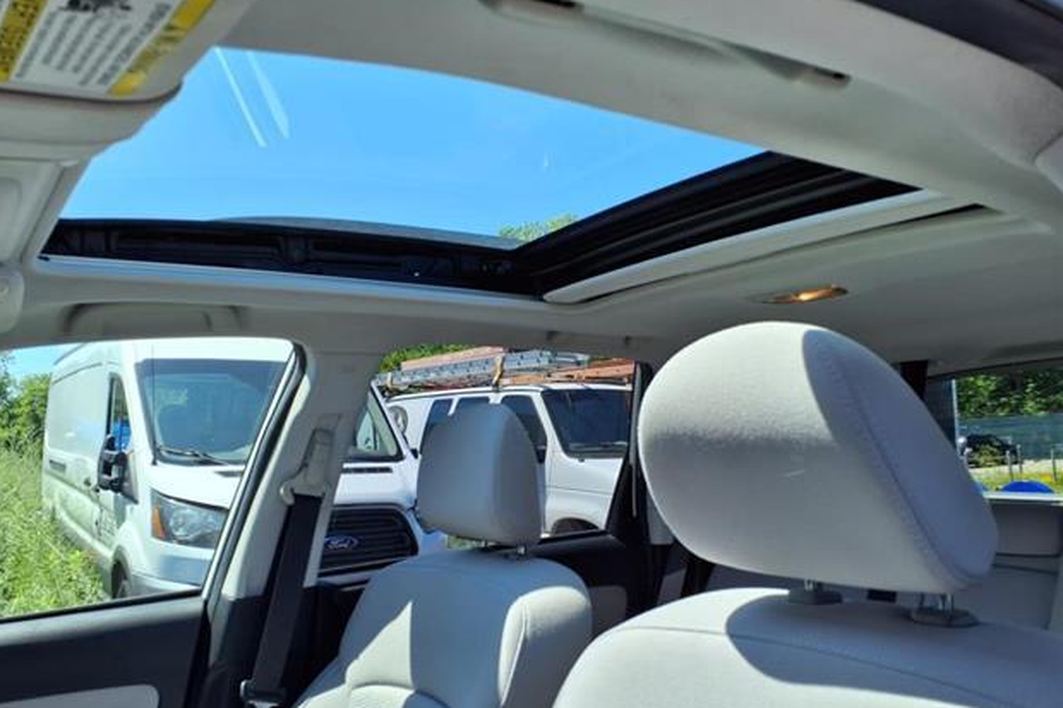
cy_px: 386
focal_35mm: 29
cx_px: 516
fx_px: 856
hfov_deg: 63.7
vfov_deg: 44.9
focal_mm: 3.58
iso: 40
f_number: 1.9
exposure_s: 1/1000
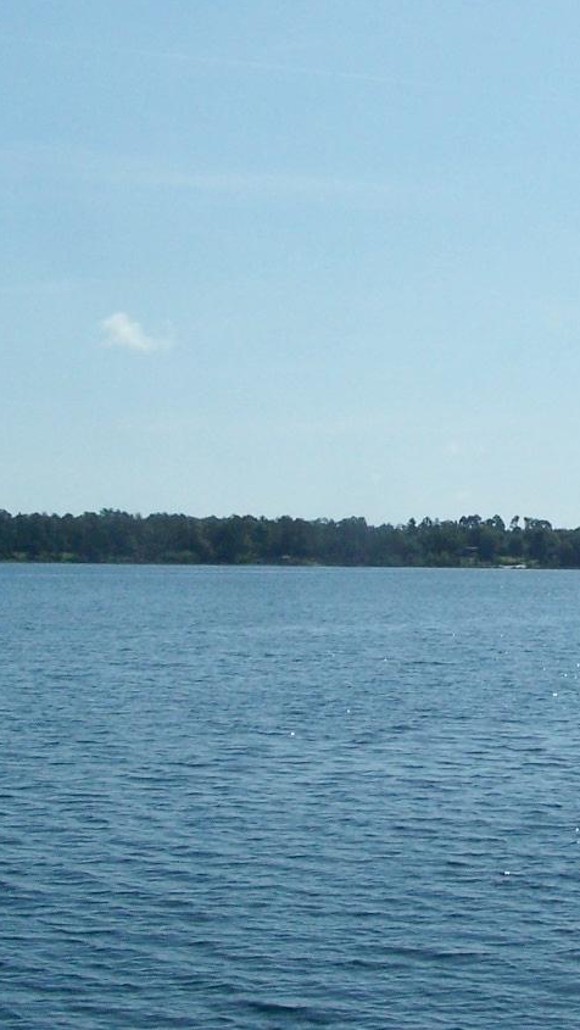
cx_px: 608
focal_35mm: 76
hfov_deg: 15.6
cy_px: 492
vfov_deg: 27.9
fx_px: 2076
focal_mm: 6.3
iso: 80
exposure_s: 1/1500
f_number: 5.6
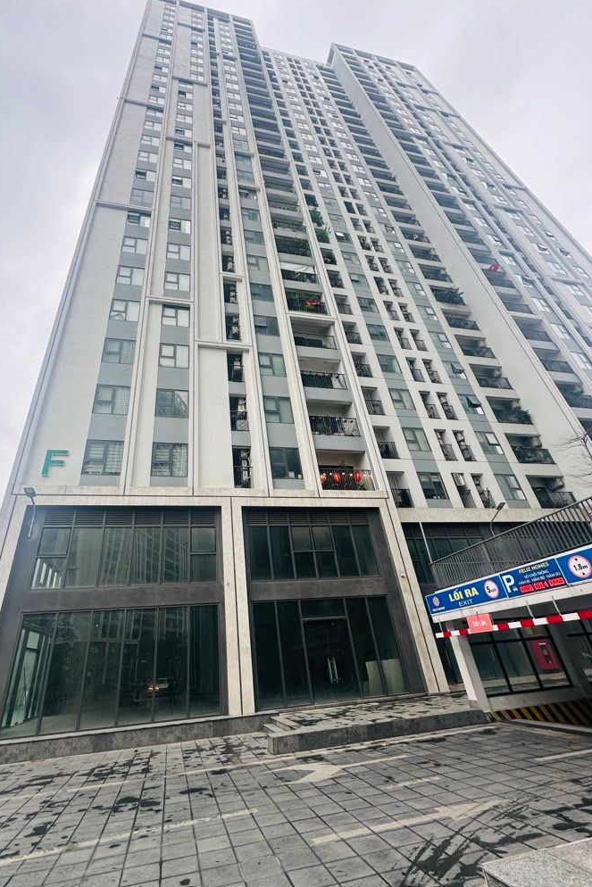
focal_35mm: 15
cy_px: 456
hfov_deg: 76.9
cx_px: 252
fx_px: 370
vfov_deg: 100.4
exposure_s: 1/132
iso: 40
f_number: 2.2
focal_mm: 2.22
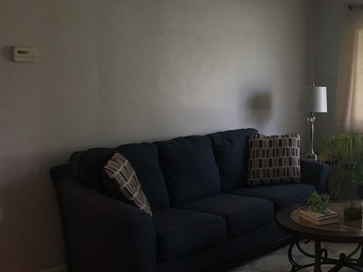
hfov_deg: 37.2
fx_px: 514
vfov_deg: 29.7
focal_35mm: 49
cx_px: 301
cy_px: 116
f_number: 2.2
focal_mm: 4.15
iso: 160
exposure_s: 1/30
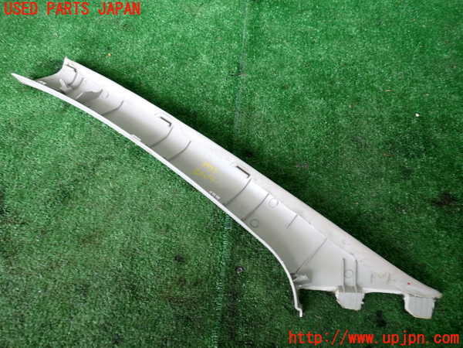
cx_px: 232
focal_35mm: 30
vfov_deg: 46.8
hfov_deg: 60.0
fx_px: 401
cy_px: 174
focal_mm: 5.4
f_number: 2.3
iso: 200
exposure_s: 1/40
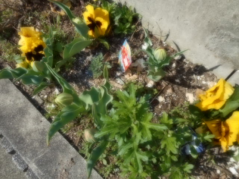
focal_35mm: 29
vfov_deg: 48.2
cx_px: 120
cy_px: 90
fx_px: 200
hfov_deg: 61.7
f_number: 4
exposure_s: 1/640
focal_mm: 5.2
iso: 80
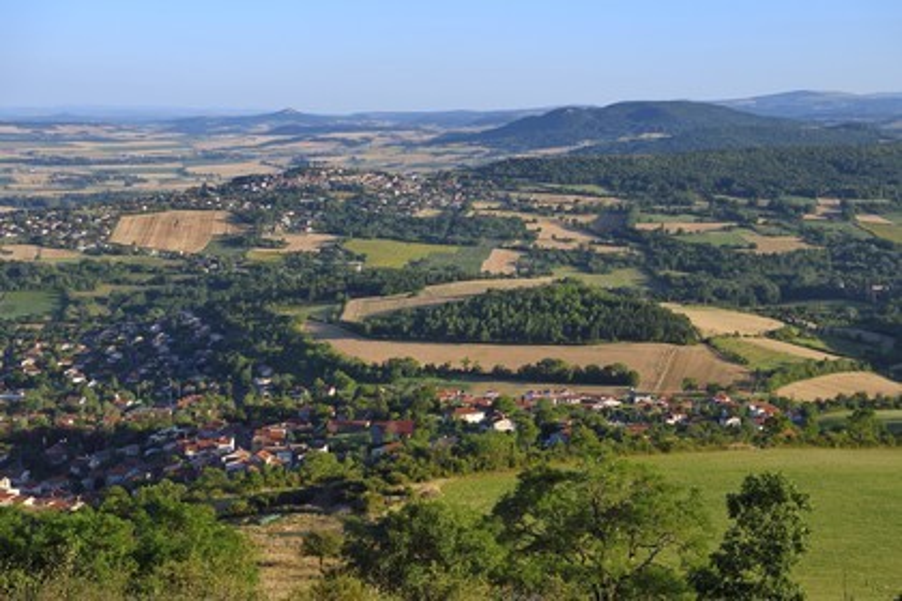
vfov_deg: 21.9
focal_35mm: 62
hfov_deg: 32.4
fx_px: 1553
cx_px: 451
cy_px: 300
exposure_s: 1/250
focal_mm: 62
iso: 200
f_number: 10
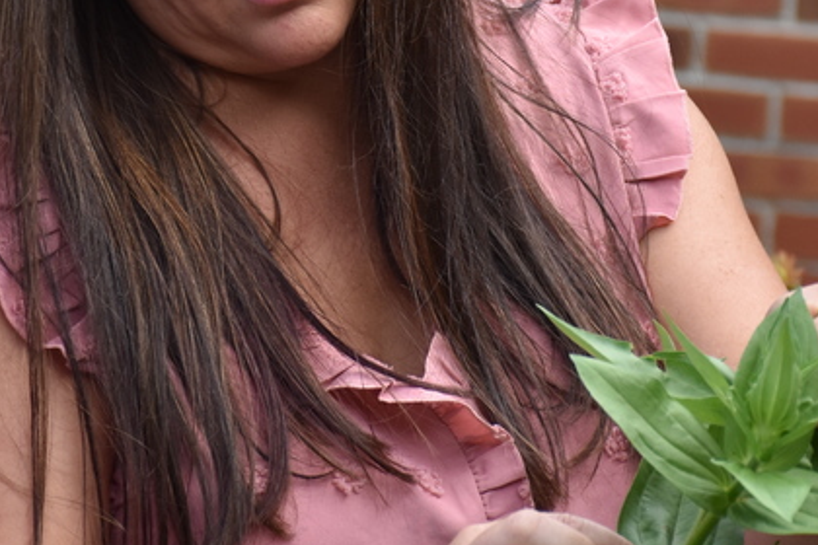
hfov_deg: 6.3
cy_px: 54
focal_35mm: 329
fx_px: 7475
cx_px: 319
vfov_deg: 4.2
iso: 400
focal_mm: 90
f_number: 5.3
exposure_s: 1/640
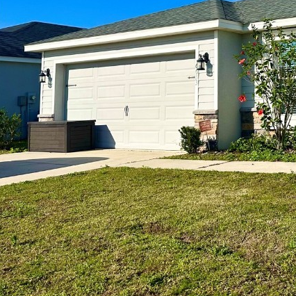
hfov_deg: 29.0
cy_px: 46
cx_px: 353
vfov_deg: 32.2
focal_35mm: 51
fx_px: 493
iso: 80
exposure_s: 1/7042
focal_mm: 6.86
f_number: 1.78
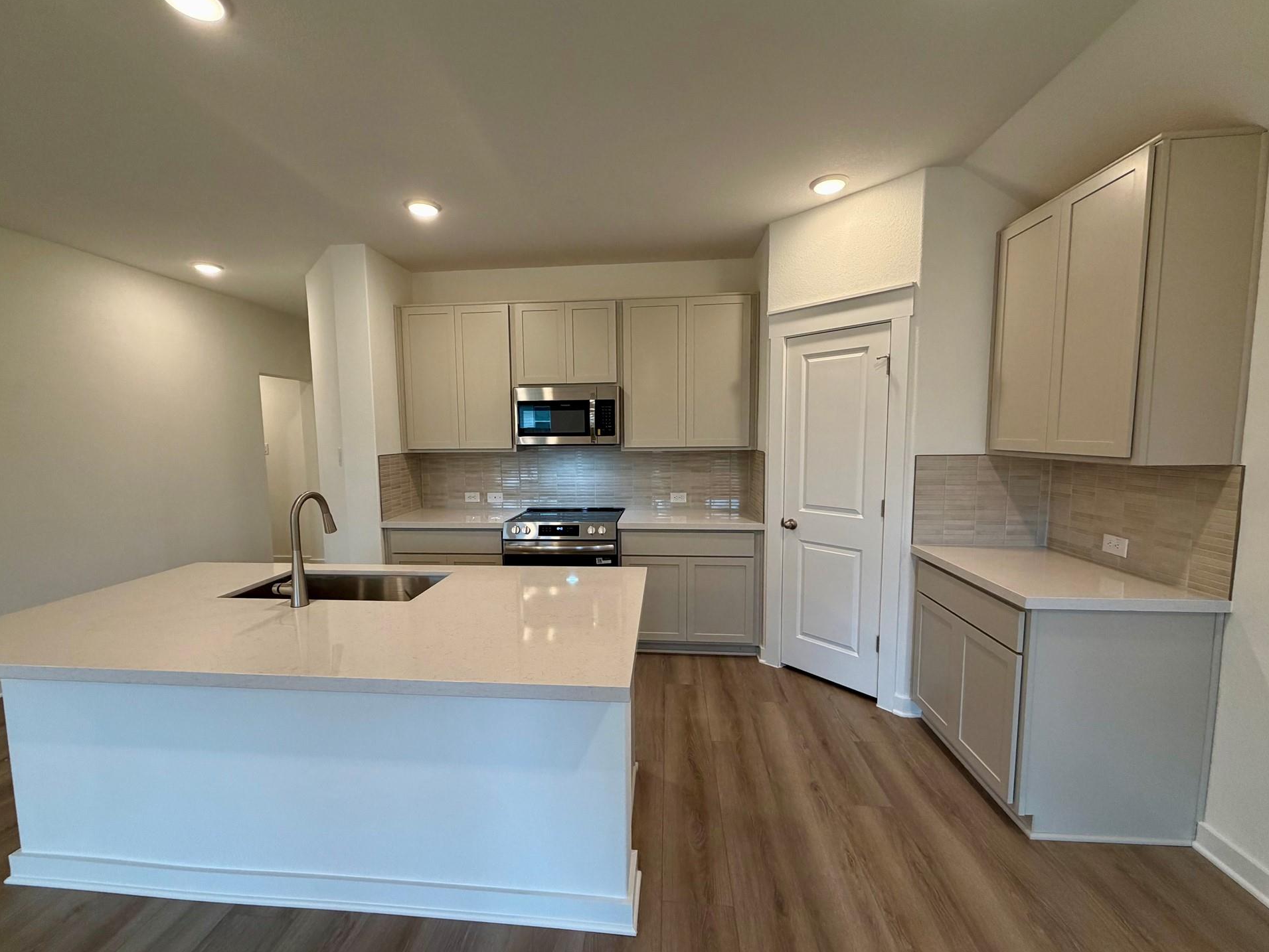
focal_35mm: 15
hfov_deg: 98.1
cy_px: 485
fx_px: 550
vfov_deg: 81.8
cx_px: 615
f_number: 2.2
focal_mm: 2.22
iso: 200
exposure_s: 1/120
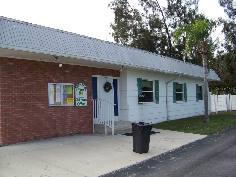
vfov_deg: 39.7
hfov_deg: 51.4
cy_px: 88
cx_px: 118
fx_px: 245
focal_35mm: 36
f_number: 2.8
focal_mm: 5.85
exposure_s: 1/800
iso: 67
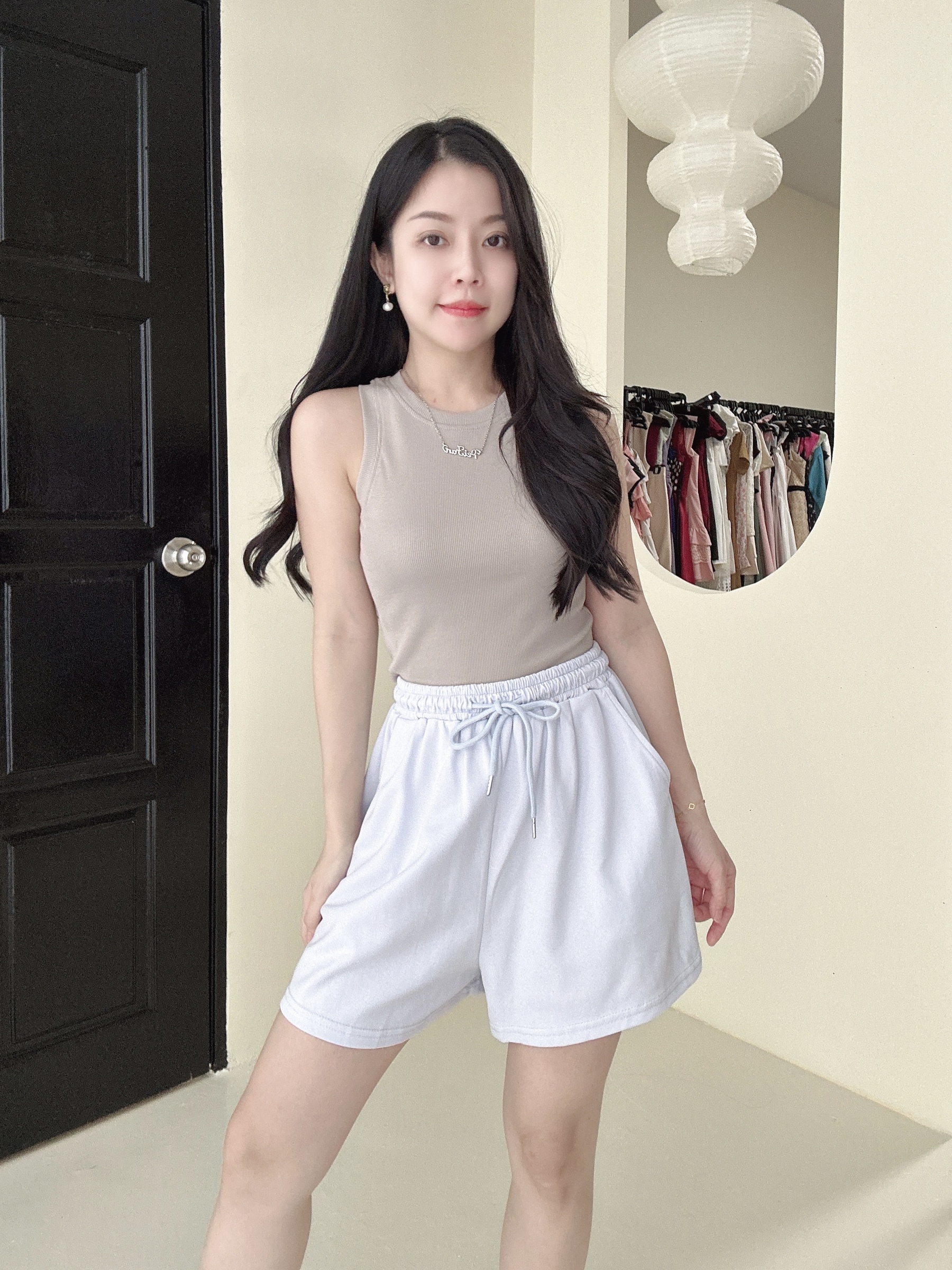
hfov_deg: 58.9
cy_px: 635
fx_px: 843
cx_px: 476
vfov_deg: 73.9
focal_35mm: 23
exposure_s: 1/60
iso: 125
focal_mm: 2.69
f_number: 1.9
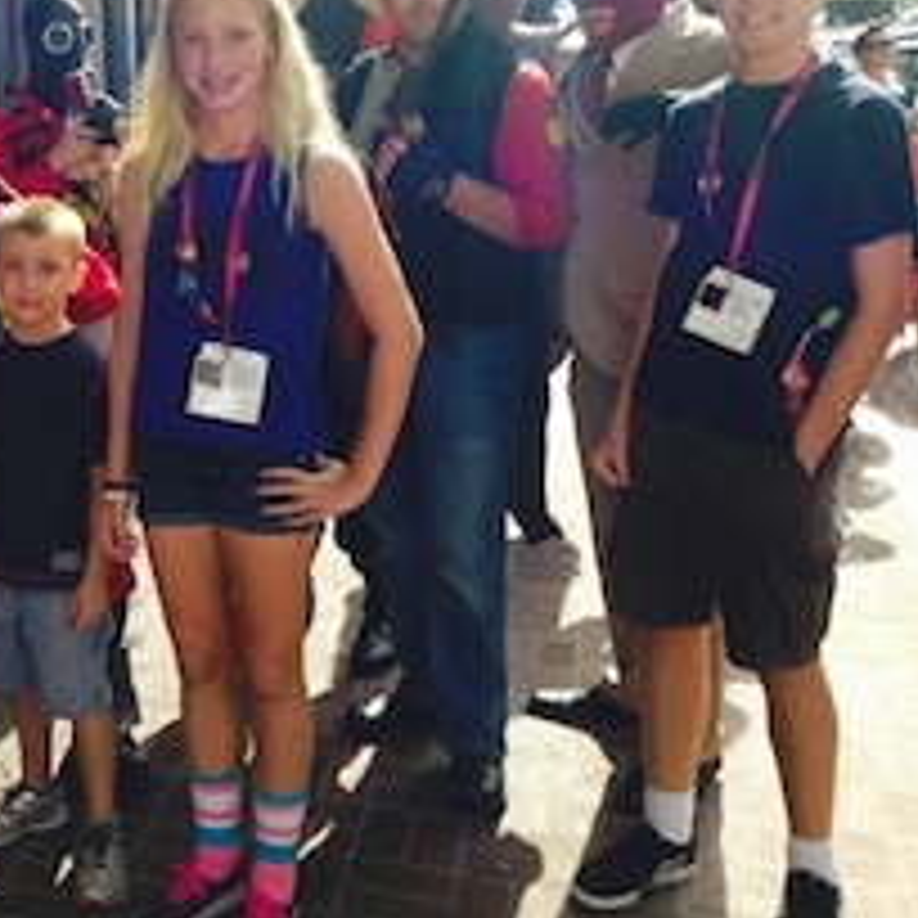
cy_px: 340
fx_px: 1500
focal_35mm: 50
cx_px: 144
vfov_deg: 33.8
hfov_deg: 32.8
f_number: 2.4
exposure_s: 1/448
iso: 50
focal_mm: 4.12
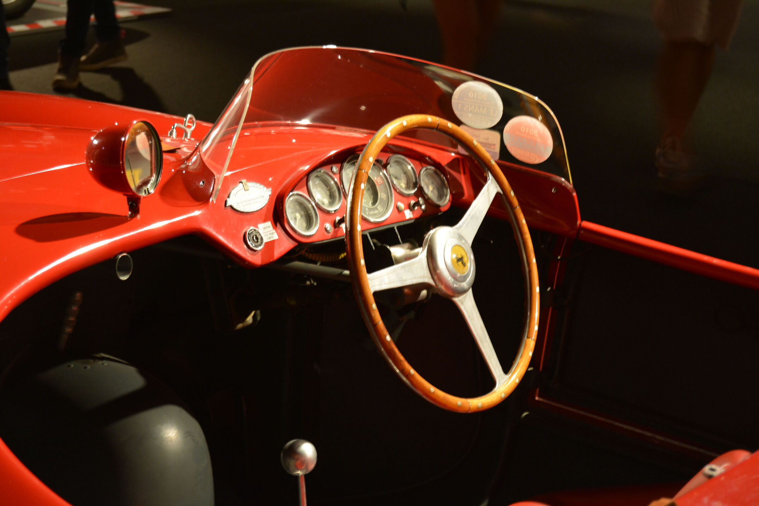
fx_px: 1644
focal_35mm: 78
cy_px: 253
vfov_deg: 17.5
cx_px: 380
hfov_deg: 26.0
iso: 800
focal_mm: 52
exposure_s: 1/10
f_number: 5.6
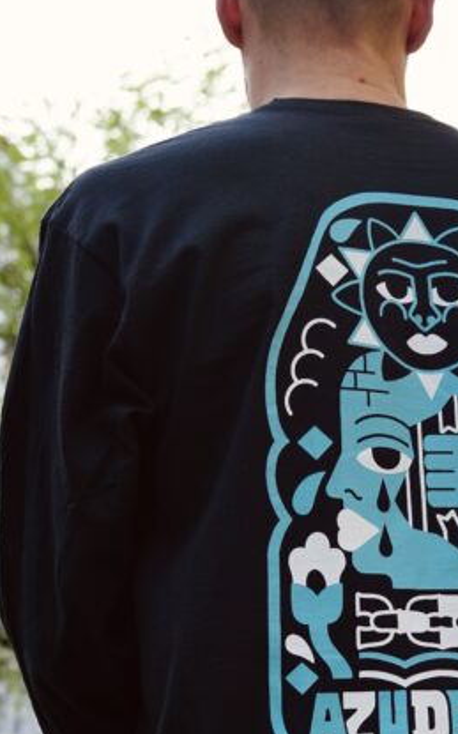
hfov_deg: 22.3
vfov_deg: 34.4
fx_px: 1160
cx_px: 281
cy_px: 547
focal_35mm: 58
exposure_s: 1/250
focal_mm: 35
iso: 400
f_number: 4.5
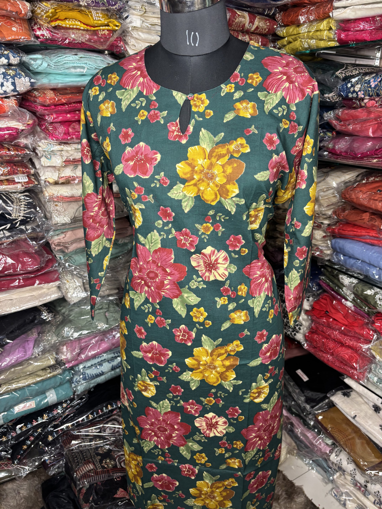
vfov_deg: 67.3
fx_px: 383
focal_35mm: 26
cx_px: 191
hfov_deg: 53.1
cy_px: 254
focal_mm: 5.96
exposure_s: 1/50
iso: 160
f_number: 1.6
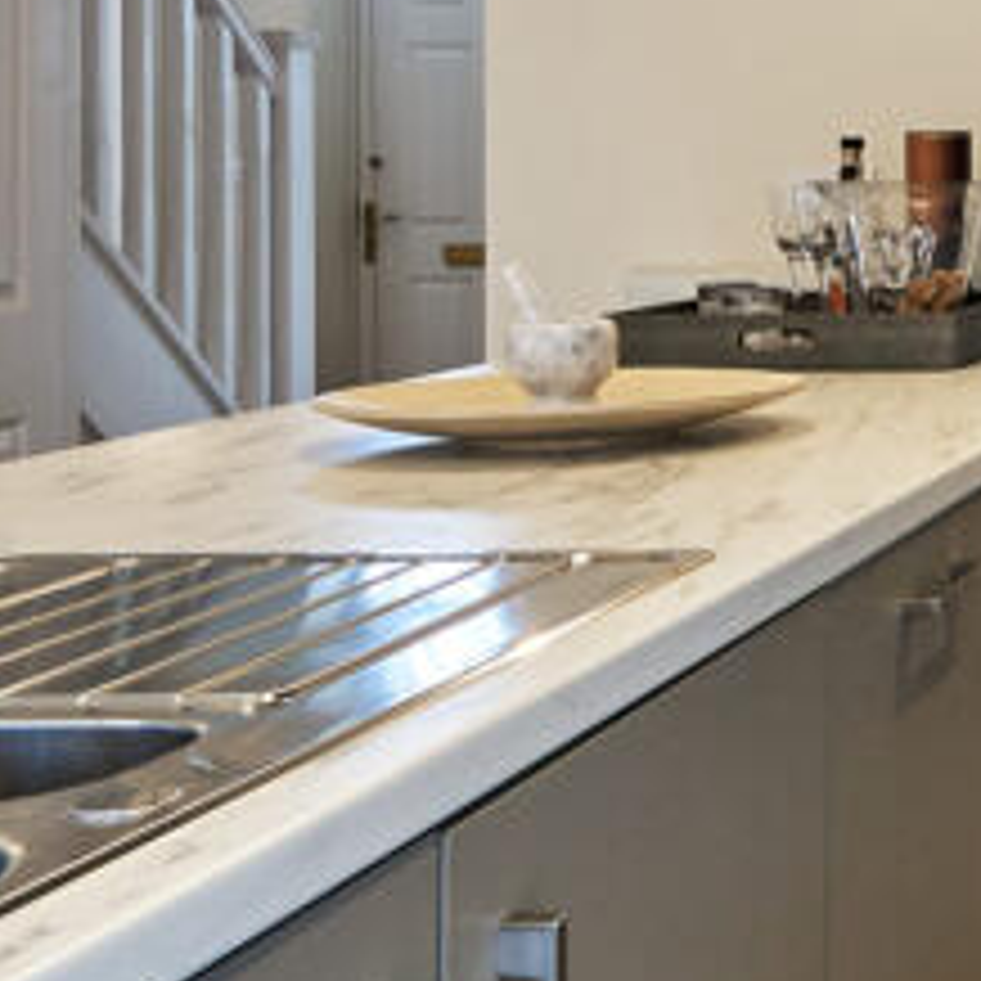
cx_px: 1544
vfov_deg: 25.3
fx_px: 2116
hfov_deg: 21.2
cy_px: 97
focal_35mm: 66
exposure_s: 1/5
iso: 200
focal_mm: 11
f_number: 8
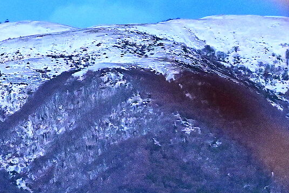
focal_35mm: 259
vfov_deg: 5.3
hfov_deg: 7.8
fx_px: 2079
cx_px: -137
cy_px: 293
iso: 12800
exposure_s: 1/50
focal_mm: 58
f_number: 4
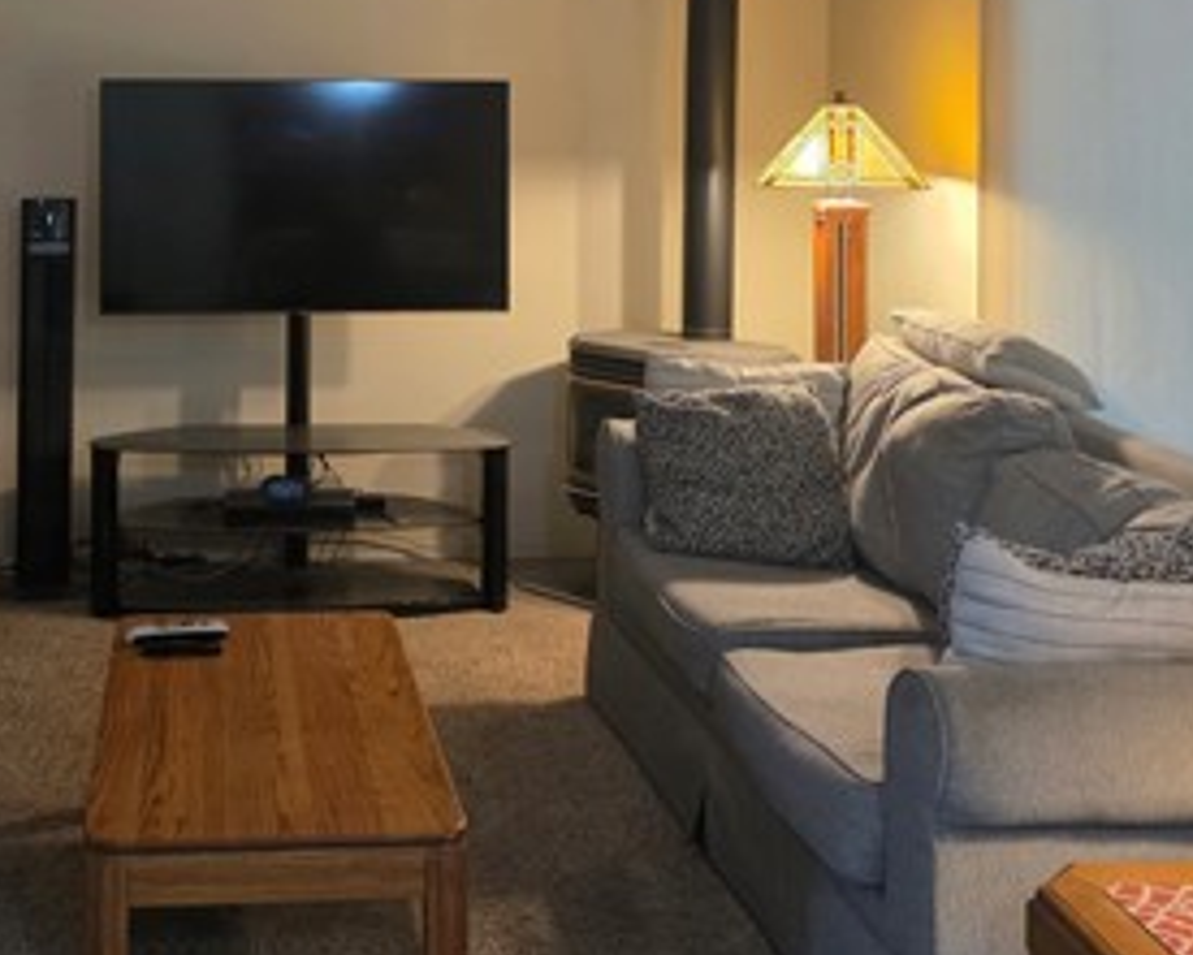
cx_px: 380
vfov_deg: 28.3
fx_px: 1837
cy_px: 143
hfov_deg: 35.6
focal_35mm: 52
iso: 400
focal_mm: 6.3
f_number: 1.7
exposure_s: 1/120
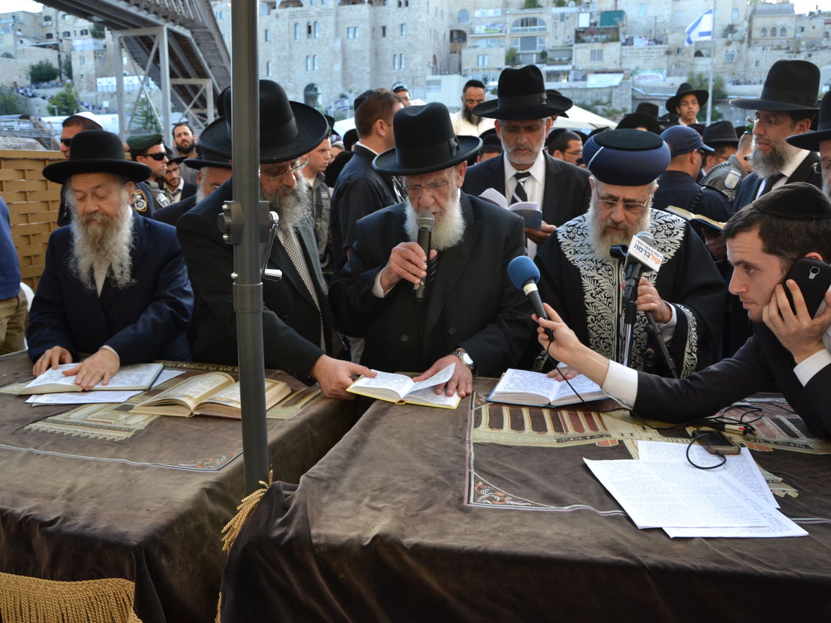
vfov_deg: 46.8
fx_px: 720
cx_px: 418
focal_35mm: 30
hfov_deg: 60.0
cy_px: 306
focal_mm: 18
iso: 250
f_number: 5.6
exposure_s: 1/125
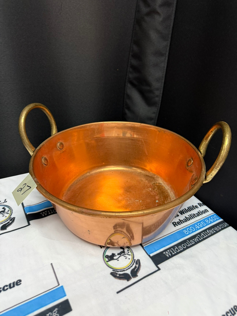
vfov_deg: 71.6
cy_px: 158
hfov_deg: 56.8
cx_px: 118
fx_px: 219
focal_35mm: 24
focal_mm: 6.76
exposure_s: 1/60
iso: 320
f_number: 1.78
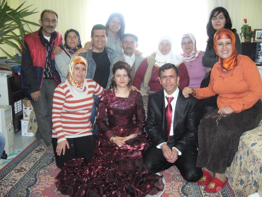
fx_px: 265
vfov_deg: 40.7
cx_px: 131
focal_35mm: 35
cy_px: 98
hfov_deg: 52.6
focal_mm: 5.8
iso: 400
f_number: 2.8
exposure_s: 1/30
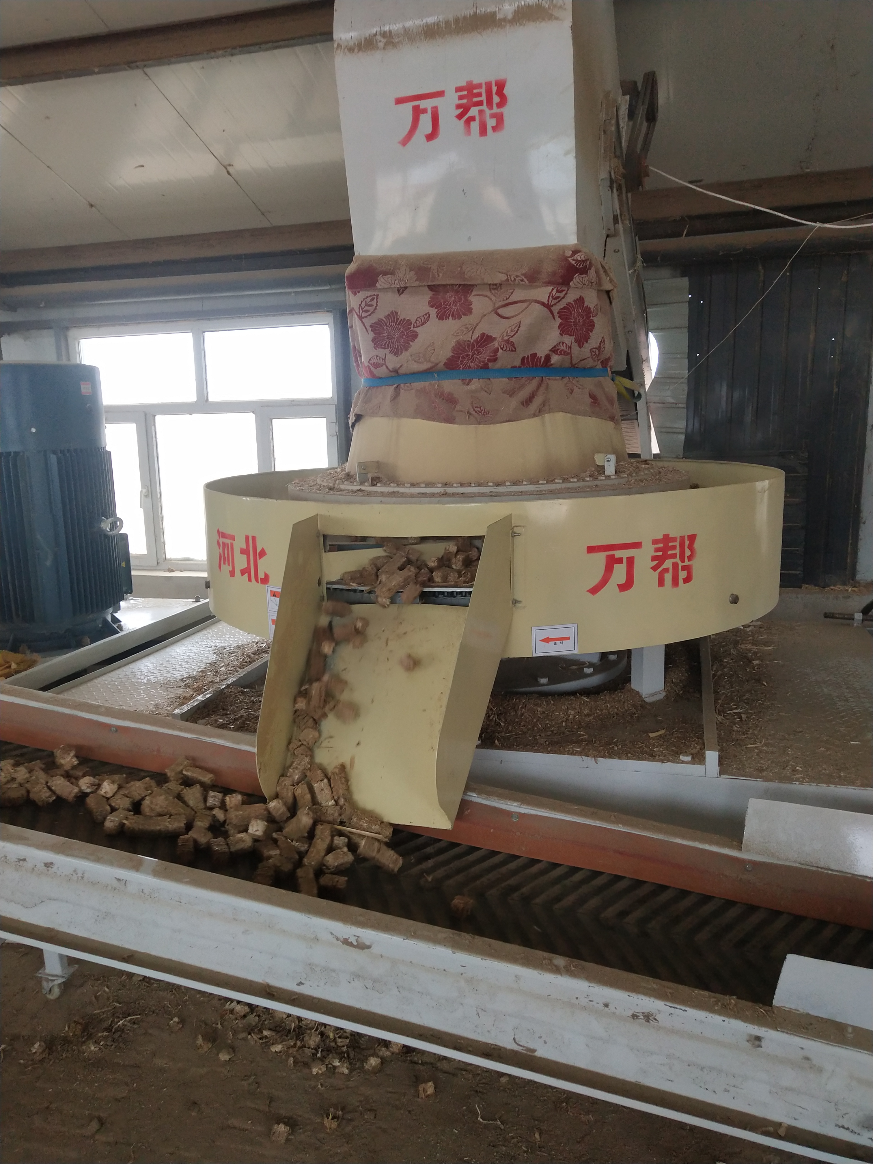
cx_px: 436
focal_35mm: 30
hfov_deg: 46.8
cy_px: 582
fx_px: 1009
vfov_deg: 60.0
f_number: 1.8
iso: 166
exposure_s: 1/100
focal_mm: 3.95
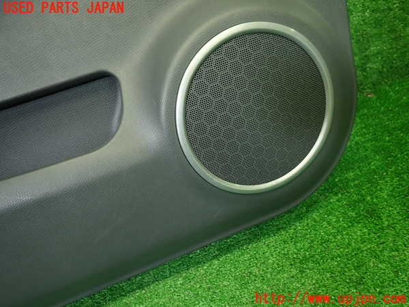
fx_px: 295
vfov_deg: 54.9
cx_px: 204
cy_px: 154
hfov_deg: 69.4
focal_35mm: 25
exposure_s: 1/50
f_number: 2
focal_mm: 4.5
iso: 200
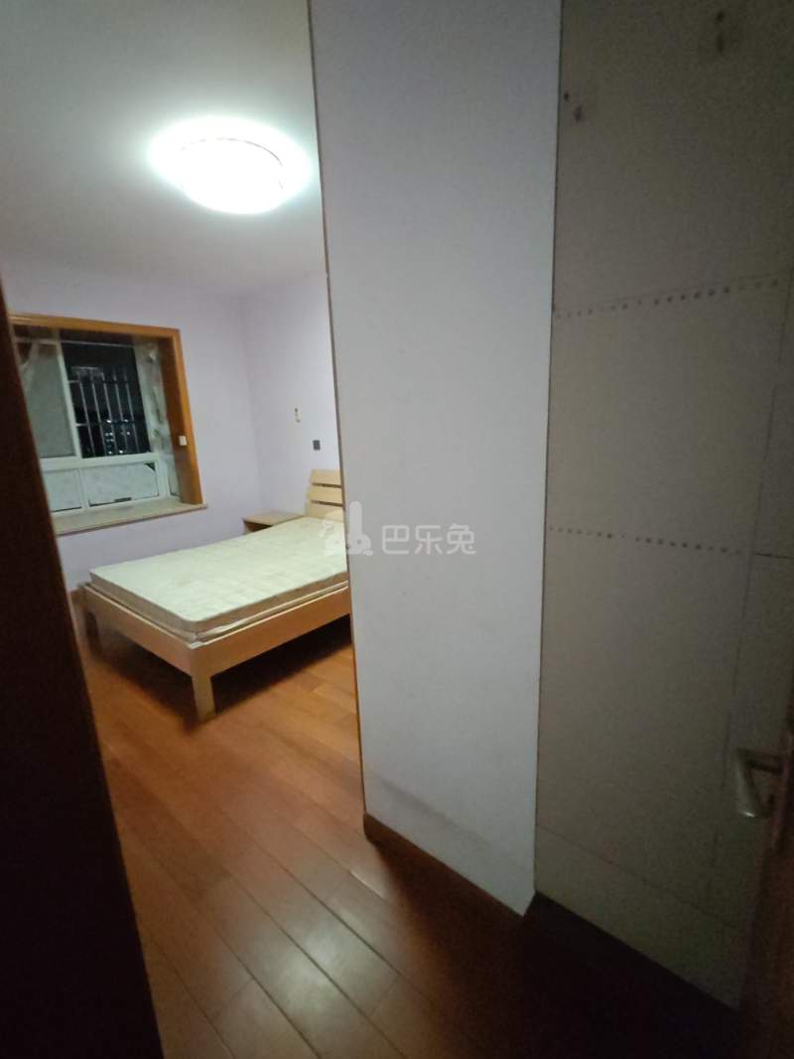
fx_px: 489
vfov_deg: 94.5
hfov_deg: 78.1
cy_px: 530
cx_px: 397
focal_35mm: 16
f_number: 2.2
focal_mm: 1.96
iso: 1250
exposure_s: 1/20
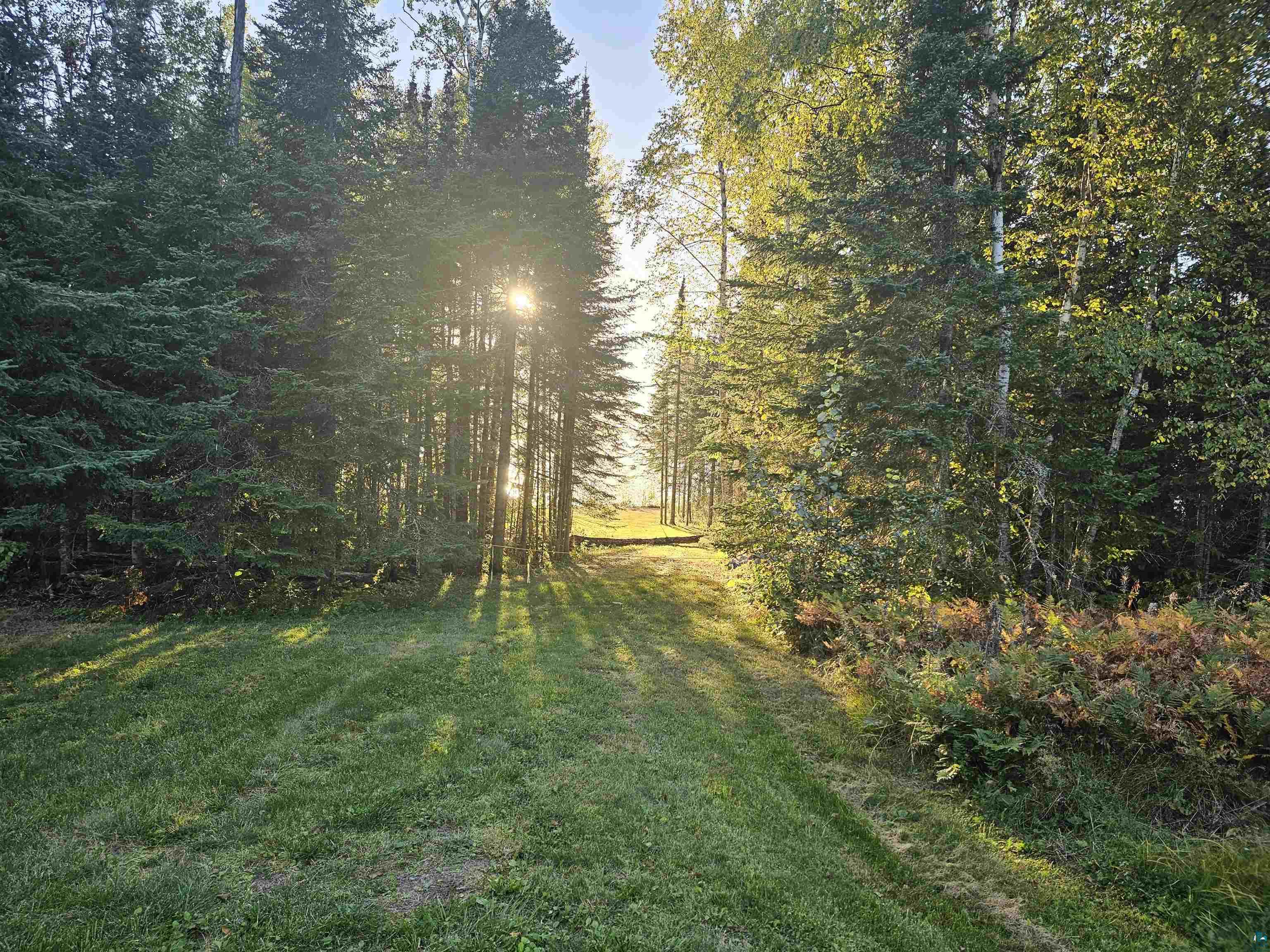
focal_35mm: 23
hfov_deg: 73.9
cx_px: 635
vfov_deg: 58.9
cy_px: 476
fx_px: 844
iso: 32
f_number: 1.7
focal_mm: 6.3
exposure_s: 1/180
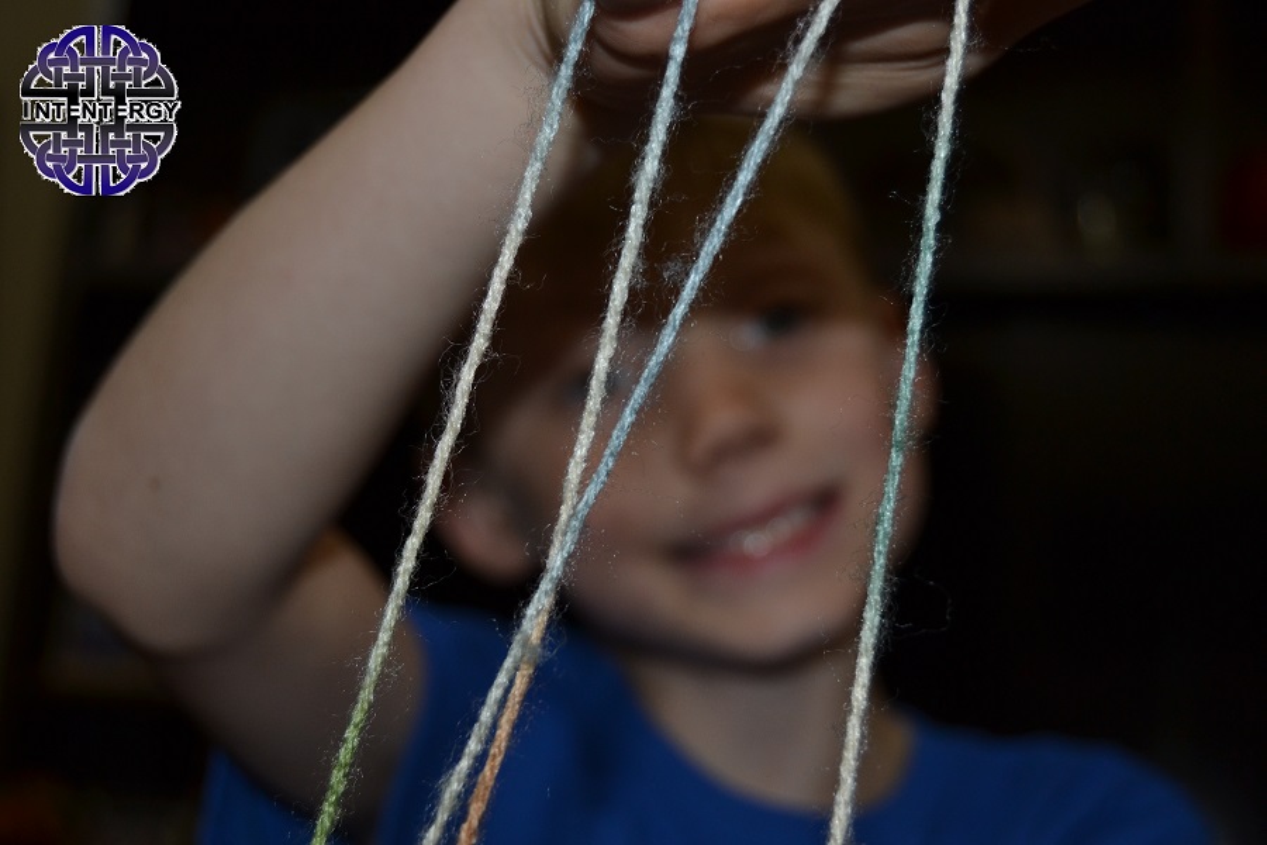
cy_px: 422
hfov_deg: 35.1
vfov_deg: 23.8
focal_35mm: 57
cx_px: 634
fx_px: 2006
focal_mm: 38
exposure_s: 1/60
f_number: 4.8
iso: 500
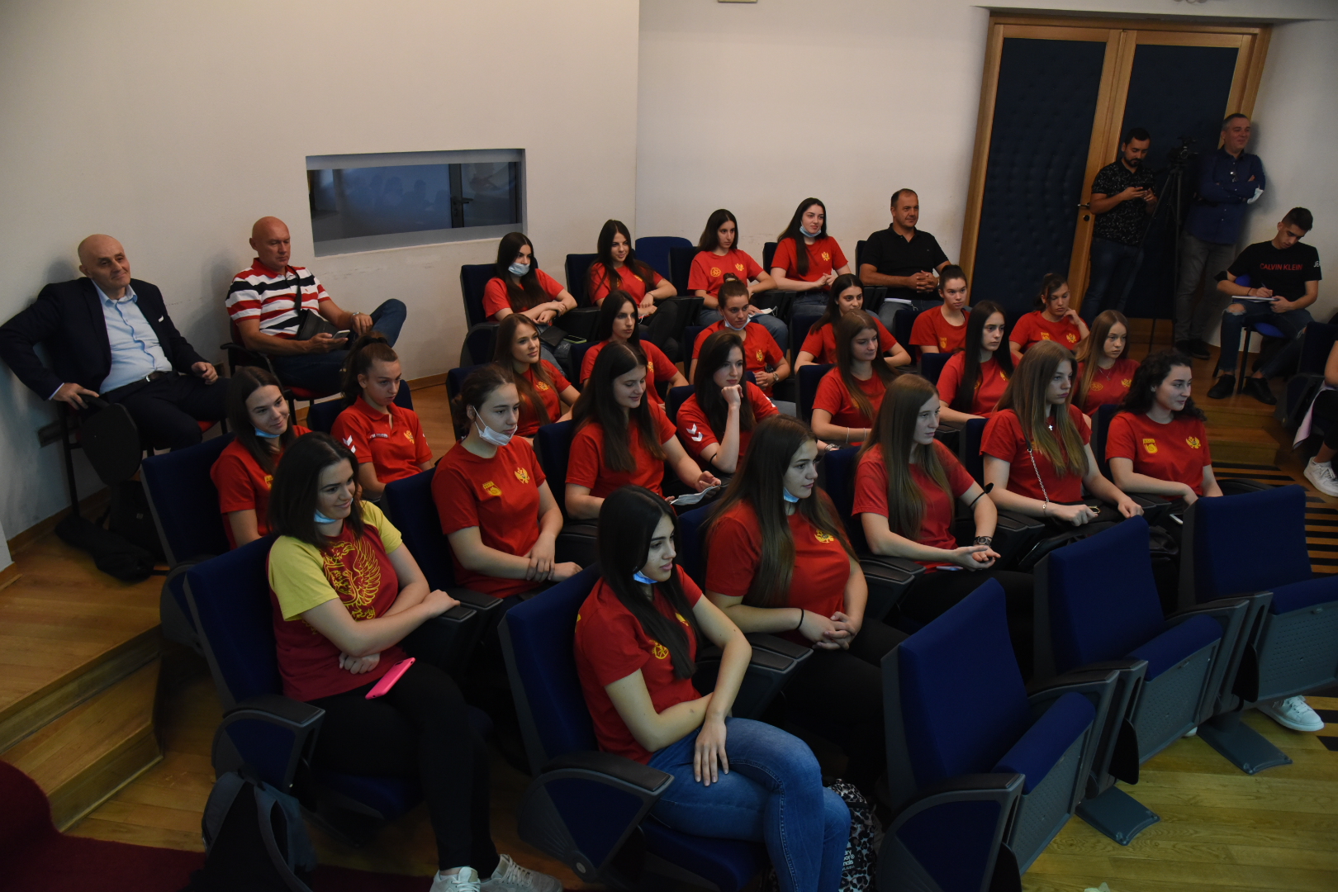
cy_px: 446
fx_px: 892
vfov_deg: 53.1
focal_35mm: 24
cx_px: 669
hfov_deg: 73.7
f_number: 5.6
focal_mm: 24
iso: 3200
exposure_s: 1/125
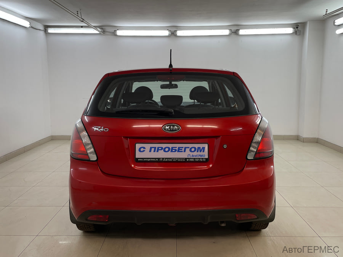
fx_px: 258
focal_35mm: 26
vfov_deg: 53.1
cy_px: 128
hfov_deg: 67.3
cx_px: 172
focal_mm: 4.2
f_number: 1.6
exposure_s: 1/100
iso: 50
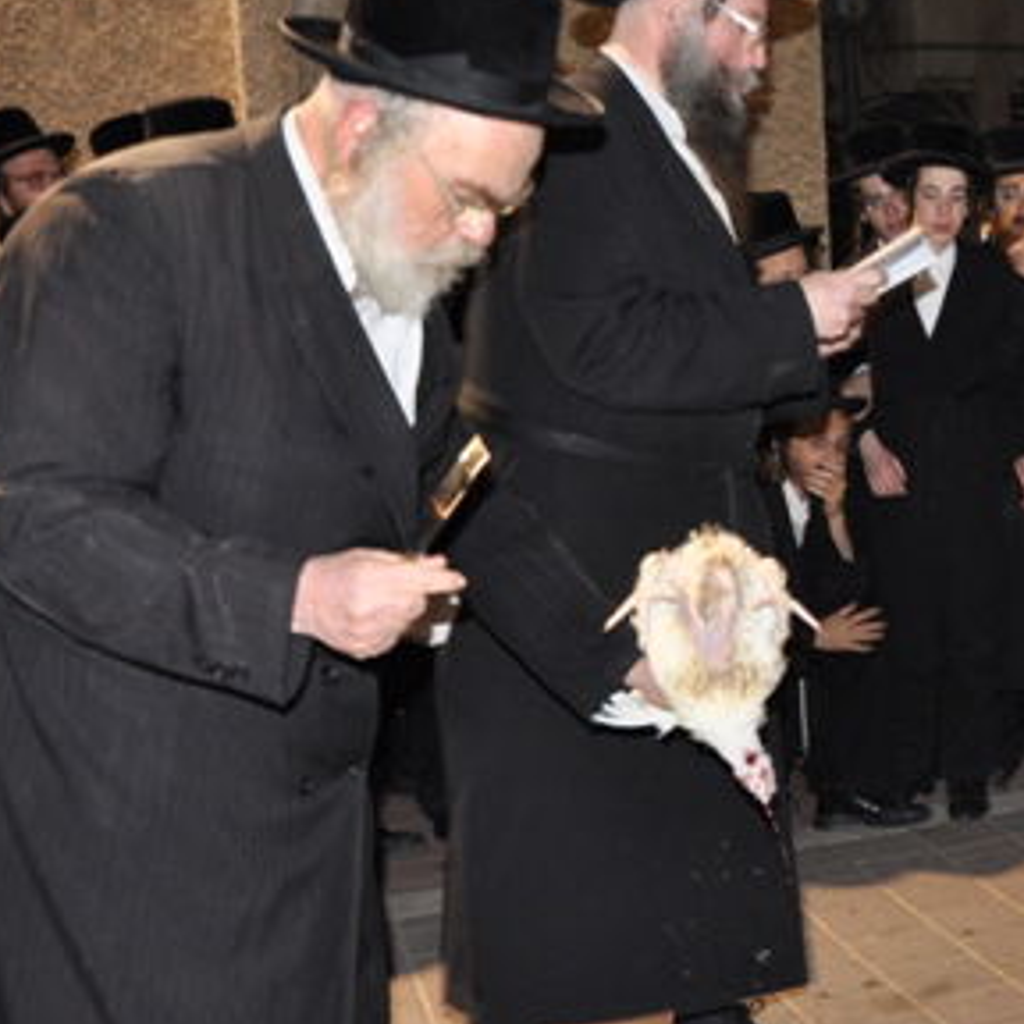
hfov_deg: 30.4
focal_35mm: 51
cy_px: 592
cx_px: 1088
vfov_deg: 33.3
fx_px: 1707
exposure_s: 1/13
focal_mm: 18
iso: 640
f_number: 5.6
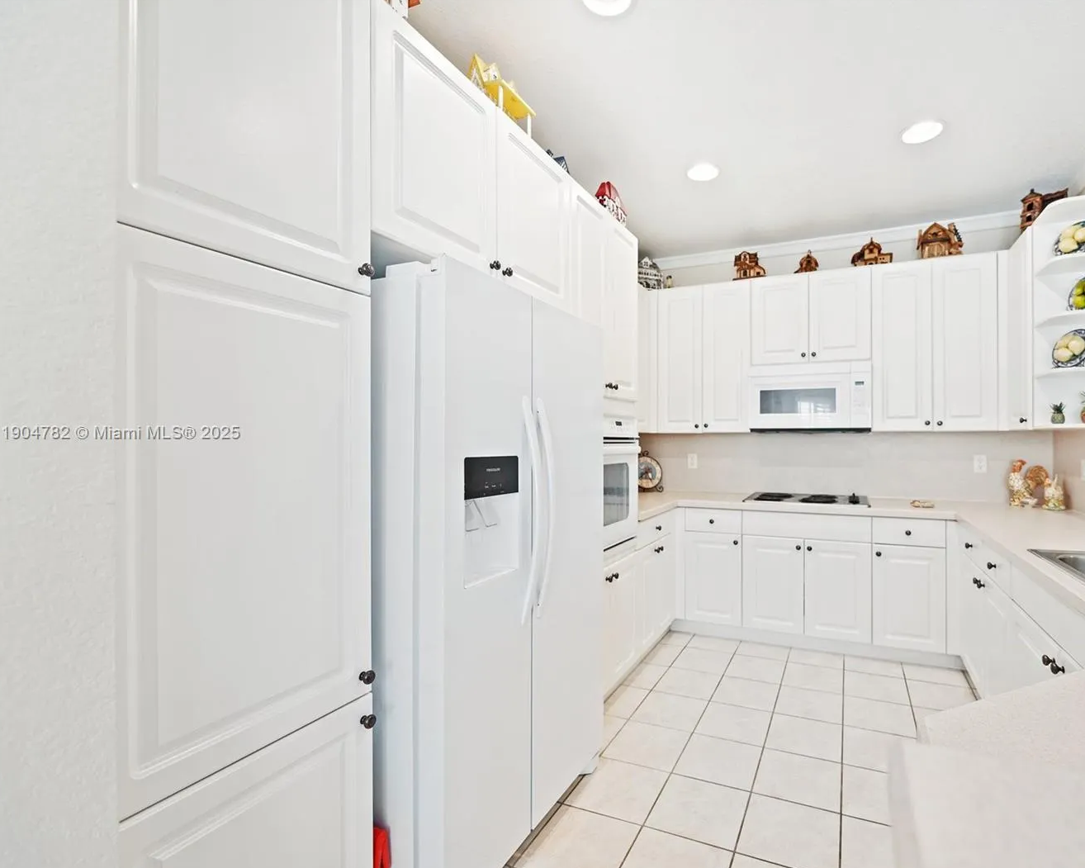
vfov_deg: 80.4
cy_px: 434
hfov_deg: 92.2
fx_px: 514
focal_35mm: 16
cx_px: 636
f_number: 2.8
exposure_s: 1/13
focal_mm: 14
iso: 500
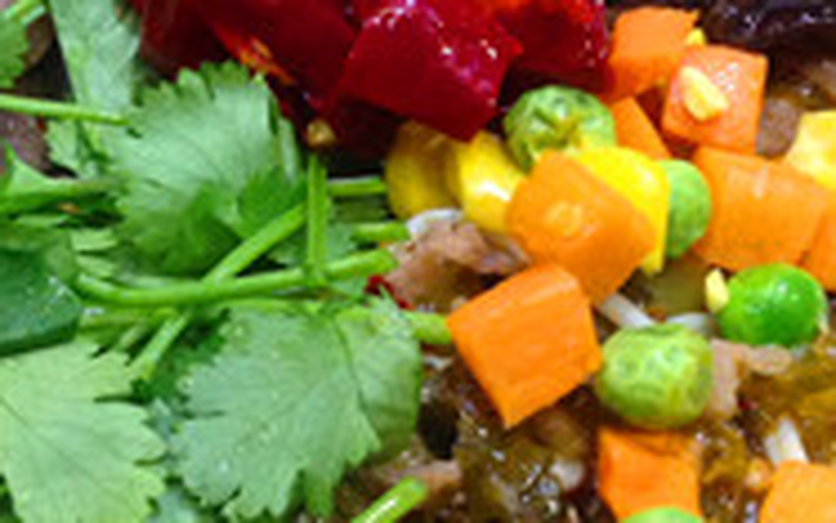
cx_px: 255
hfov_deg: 18.5
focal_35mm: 112
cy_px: 206
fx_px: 2553
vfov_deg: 11.7
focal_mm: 4.12
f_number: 2.4
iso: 200
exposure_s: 1/20
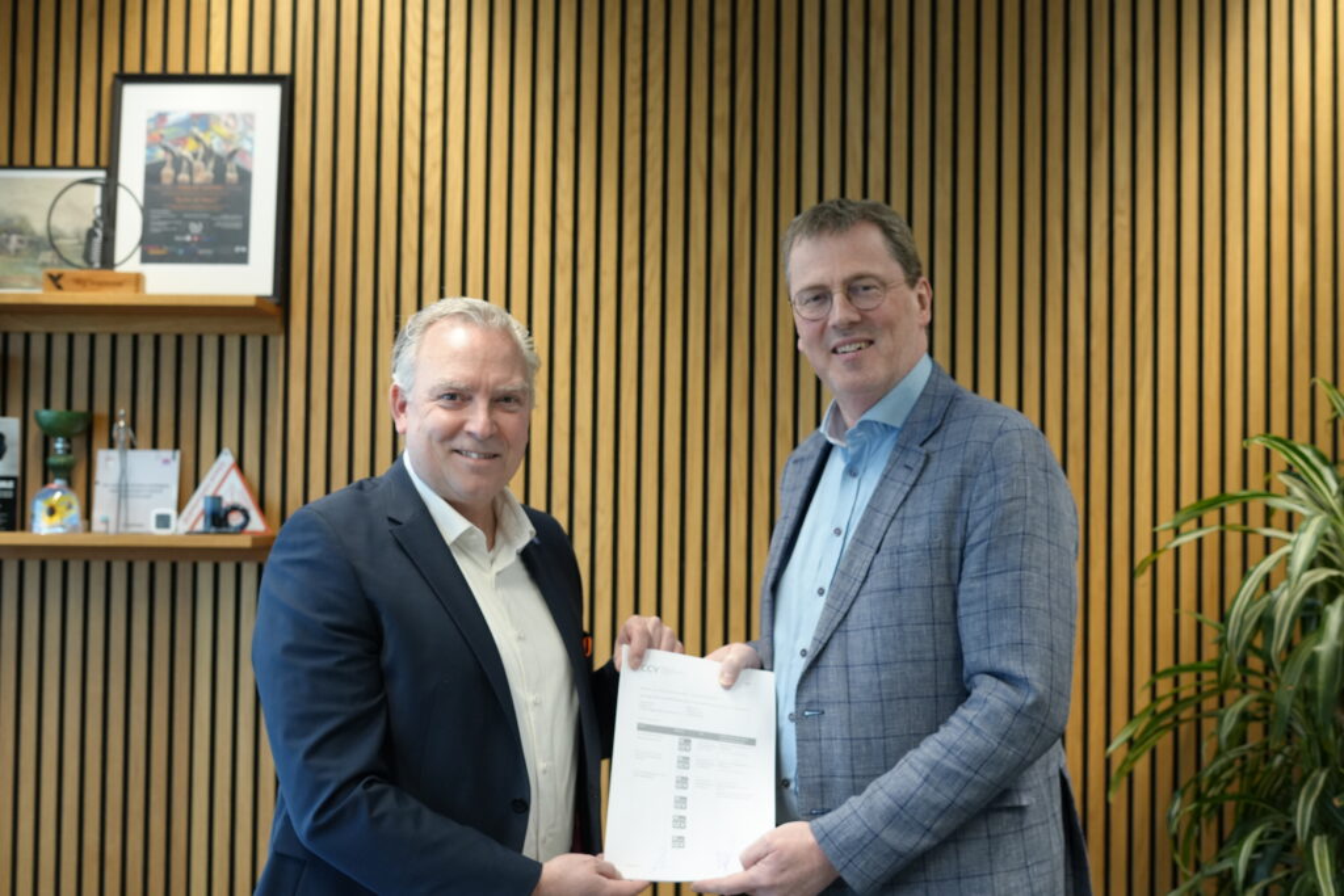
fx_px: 1867
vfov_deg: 27.0
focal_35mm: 50
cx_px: 672
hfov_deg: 39.6
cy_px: 448
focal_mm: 50
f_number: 4
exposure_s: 1/160
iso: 2000
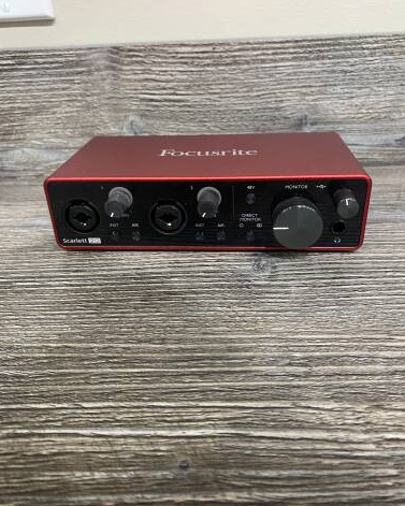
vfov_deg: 62.2
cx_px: 206
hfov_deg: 51.5
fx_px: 419
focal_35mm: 28
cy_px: 242
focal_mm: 4.25
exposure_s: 1/60
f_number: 1.8
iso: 80
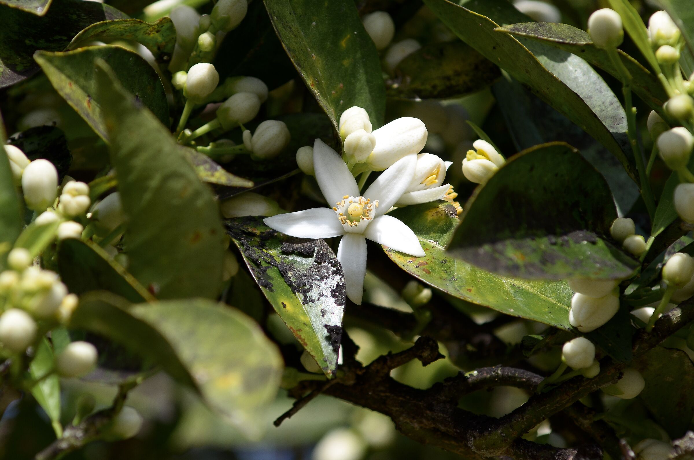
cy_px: 230
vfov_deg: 4.3
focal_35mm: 315
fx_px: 6060
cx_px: 347
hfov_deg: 6.6
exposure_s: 1/800
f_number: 8
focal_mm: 210
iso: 400
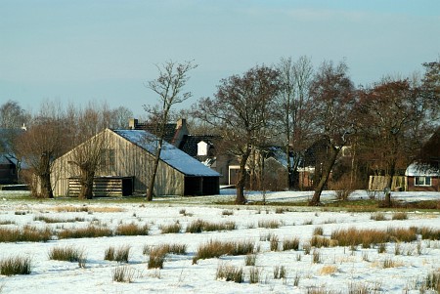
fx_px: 1652
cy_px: 147
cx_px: 220
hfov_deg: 15.2
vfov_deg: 10.2
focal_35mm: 135
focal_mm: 90
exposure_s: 1/3000
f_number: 4.8
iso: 400
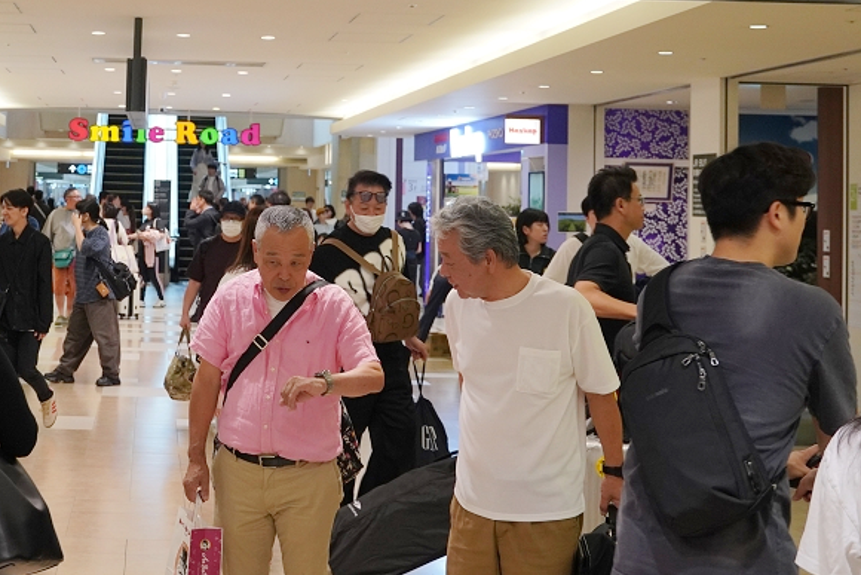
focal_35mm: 60
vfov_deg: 22.3
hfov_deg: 32.5
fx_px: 1435
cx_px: 171
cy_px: 114
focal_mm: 29
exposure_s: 1/160
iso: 1600
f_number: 4
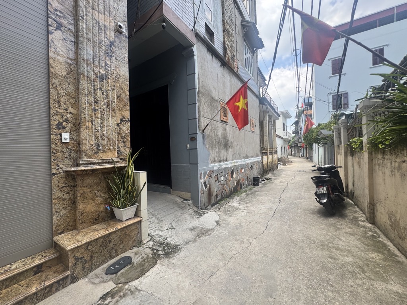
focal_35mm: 14
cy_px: 152
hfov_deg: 102.1
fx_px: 165
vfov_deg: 85.7
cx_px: 204
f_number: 2.2
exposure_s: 1/495
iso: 40
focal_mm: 2.22
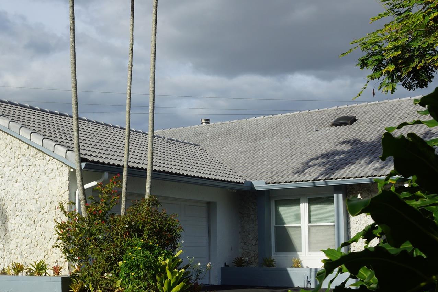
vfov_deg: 25.5
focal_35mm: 53
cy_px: 178
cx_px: 154
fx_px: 645
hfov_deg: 37.2
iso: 100
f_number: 13
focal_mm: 22
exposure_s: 1/160
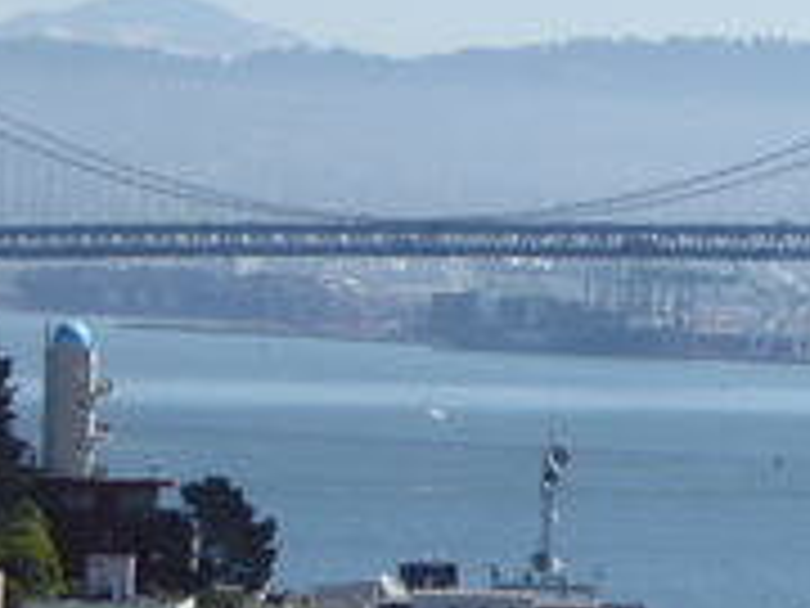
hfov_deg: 4.0
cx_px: 954
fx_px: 11676
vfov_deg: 3.0
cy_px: 491
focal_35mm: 499
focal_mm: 24.2
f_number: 5.3
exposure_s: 1/500
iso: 100
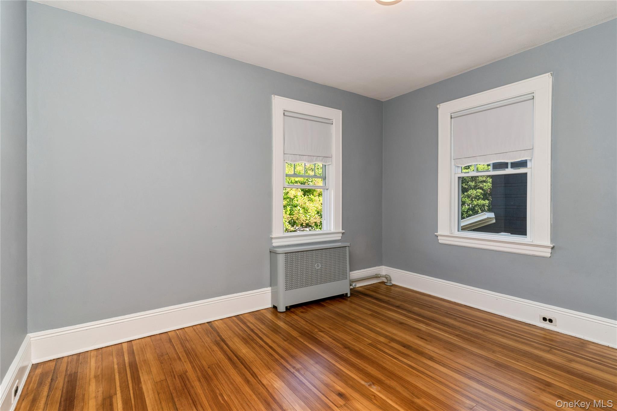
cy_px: 206
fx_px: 291
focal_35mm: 17
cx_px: 308
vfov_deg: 70.4
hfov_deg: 93.3
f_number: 8
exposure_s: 1/80
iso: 200
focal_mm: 17
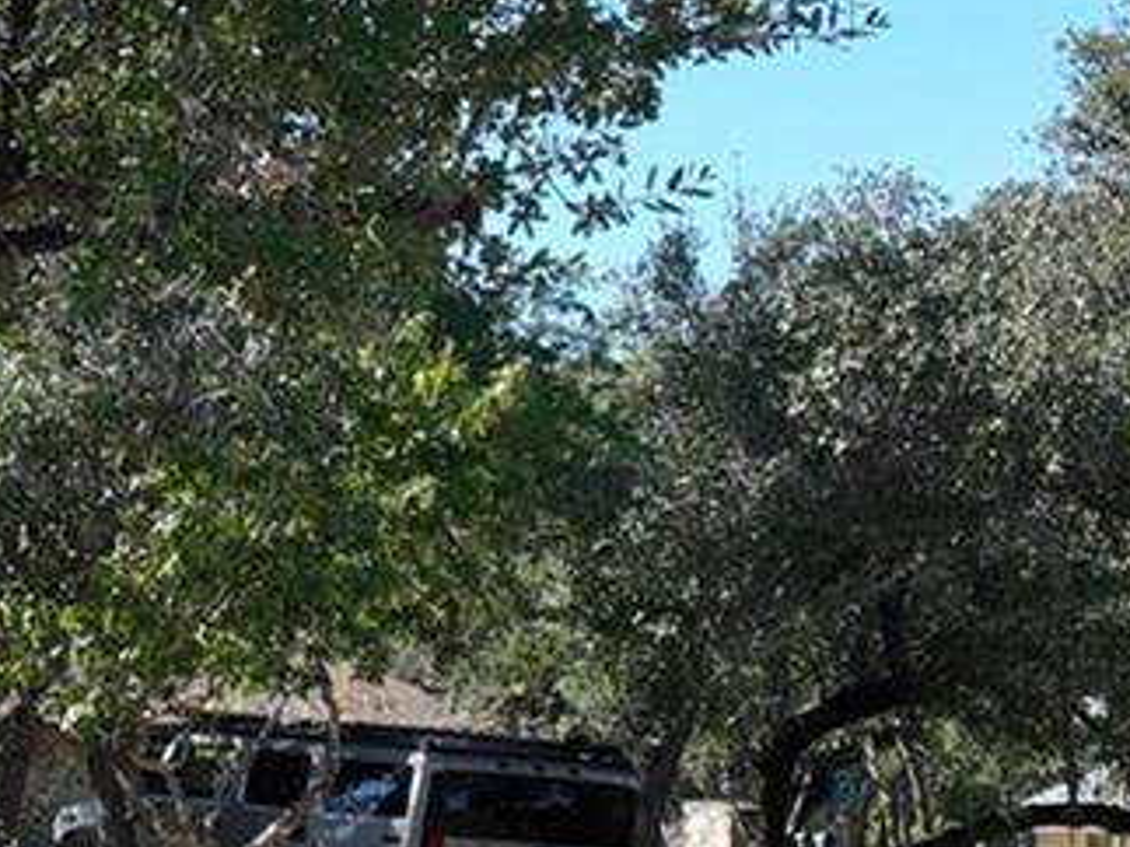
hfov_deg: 12.2
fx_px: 4960
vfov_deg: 9.7
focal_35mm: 152
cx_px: -703
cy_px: 822
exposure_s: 1/2000
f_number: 2.8
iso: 100
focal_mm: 12.29
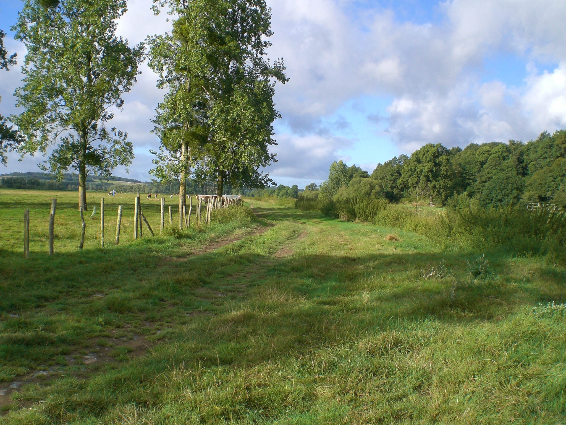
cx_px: 283
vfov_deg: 37.7
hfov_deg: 49.0
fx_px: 621
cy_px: 212
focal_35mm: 38
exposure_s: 1/250
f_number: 4.4
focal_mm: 6.3
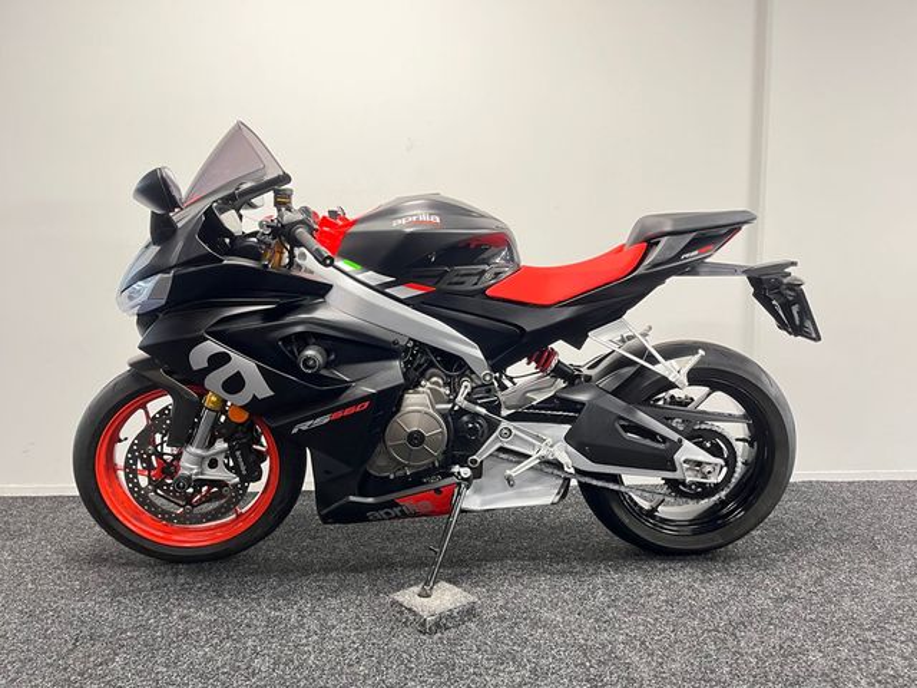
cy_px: 344
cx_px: 458
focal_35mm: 26
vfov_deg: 53.1
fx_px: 689
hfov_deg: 67.3
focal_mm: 5.1
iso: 320
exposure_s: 1/50
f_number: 1.6
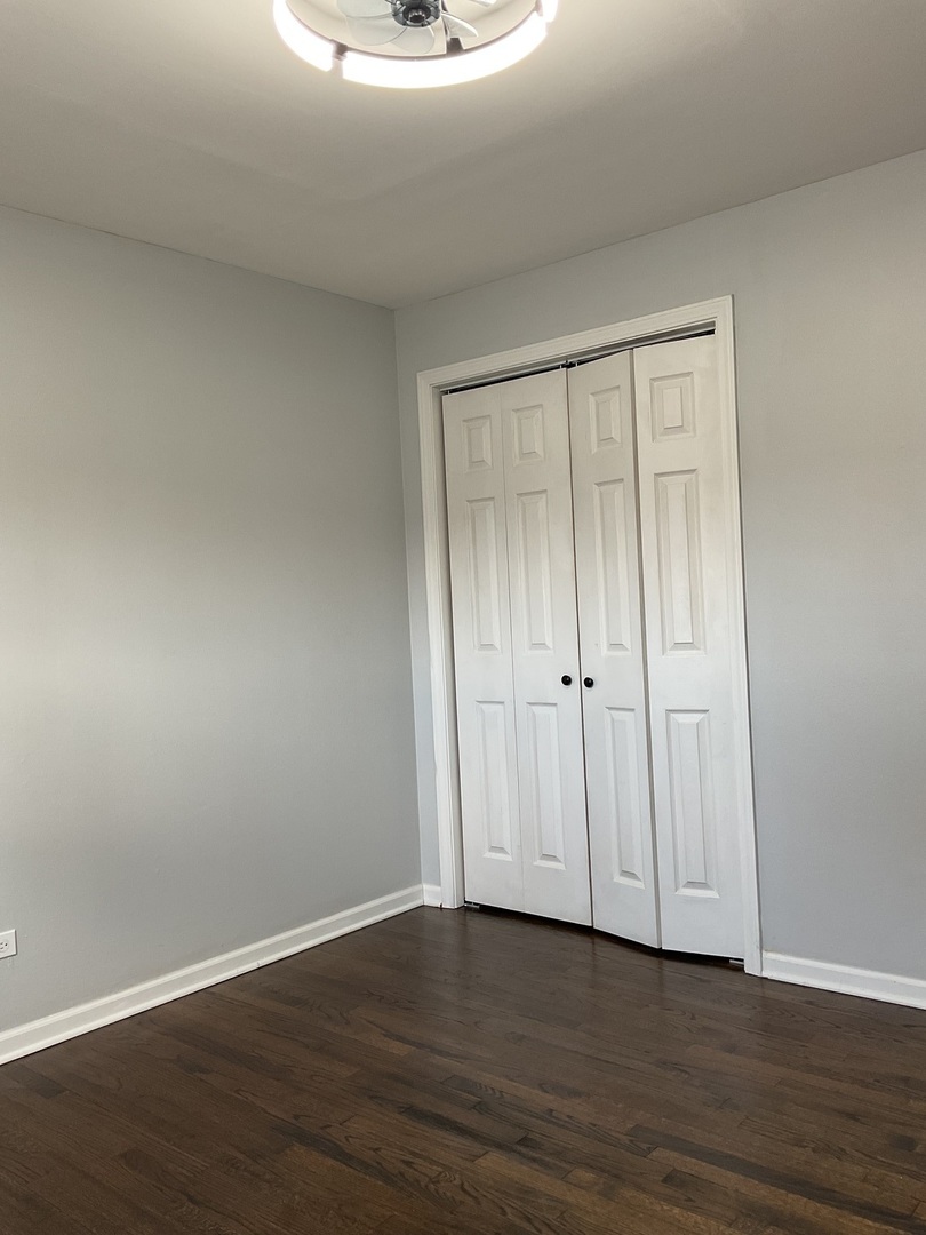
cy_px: 618
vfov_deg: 61.7
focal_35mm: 29
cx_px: 463
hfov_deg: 48.2
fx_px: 1034
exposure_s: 1/60
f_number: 1.8
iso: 40
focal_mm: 3
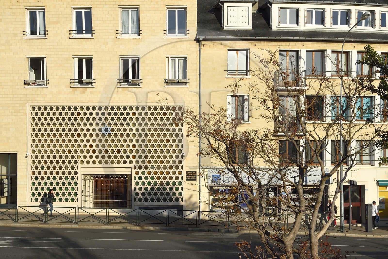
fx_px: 539
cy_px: 130
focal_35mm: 50
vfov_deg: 27.0
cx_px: 194
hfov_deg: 39.6
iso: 200
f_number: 13
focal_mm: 50
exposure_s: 1/250
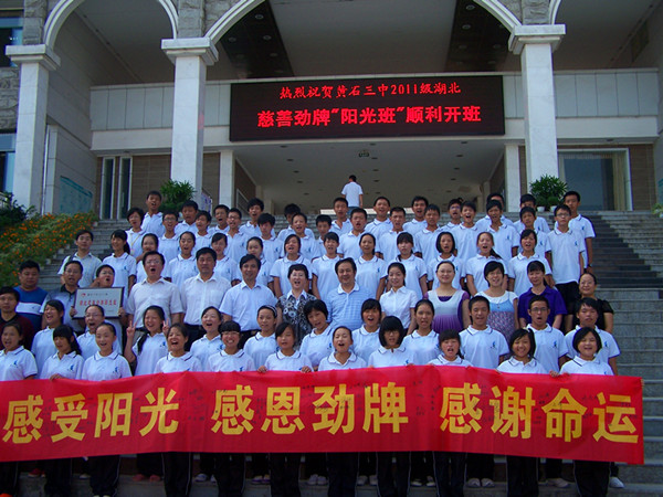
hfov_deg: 49.0
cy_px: 248
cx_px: 332
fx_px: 728
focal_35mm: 38
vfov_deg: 37.7
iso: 80
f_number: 2.8
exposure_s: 1/500
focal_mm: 6.3
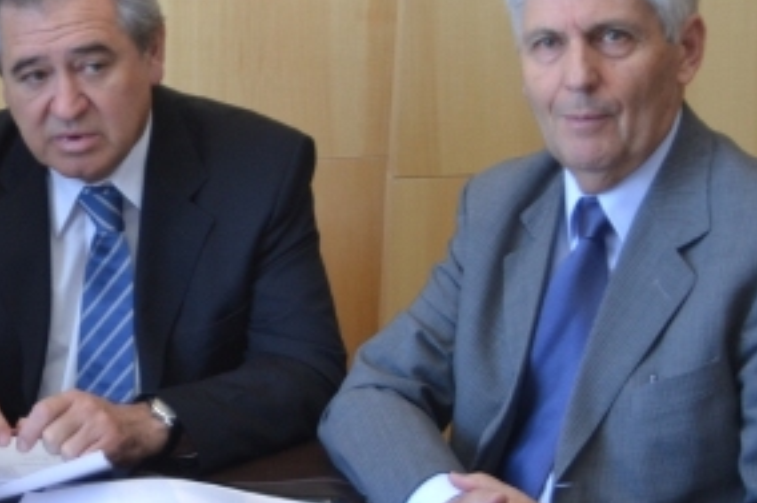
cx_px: 69
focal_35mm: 98
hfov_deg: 20.4
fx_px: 2062
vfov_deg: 13.9
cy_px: 236
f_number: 4
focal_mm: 29
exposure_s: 1/60
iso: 400
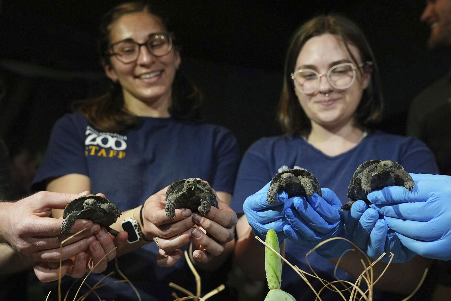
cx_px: 226
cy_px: 150
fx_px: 501
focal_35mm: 40
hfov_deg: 48.5
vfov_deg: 33.4
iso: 2500
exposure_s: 1/250
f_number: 4
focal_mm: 40
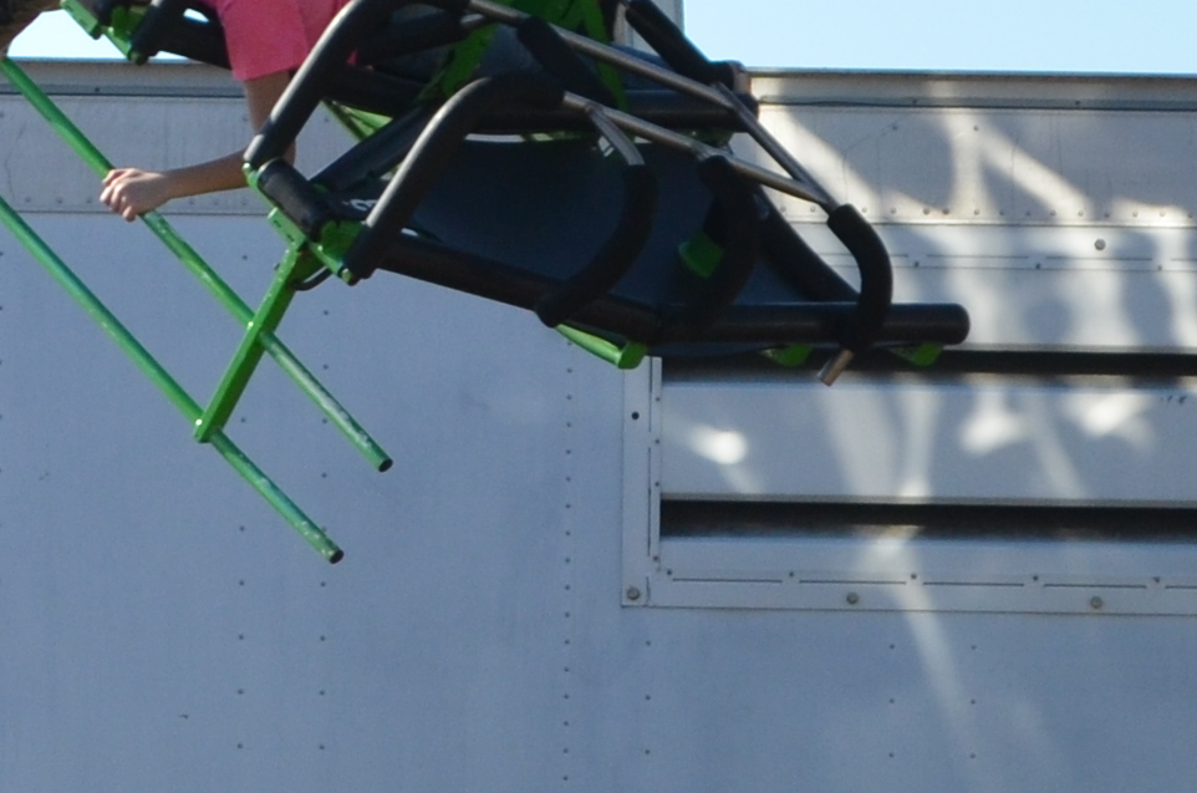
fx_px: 14020
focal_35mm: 423
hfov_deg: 4.9
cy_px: 290
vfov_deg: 3.2
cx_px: 97
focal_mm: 55
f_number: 5.6
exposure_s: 1/1250
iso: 400
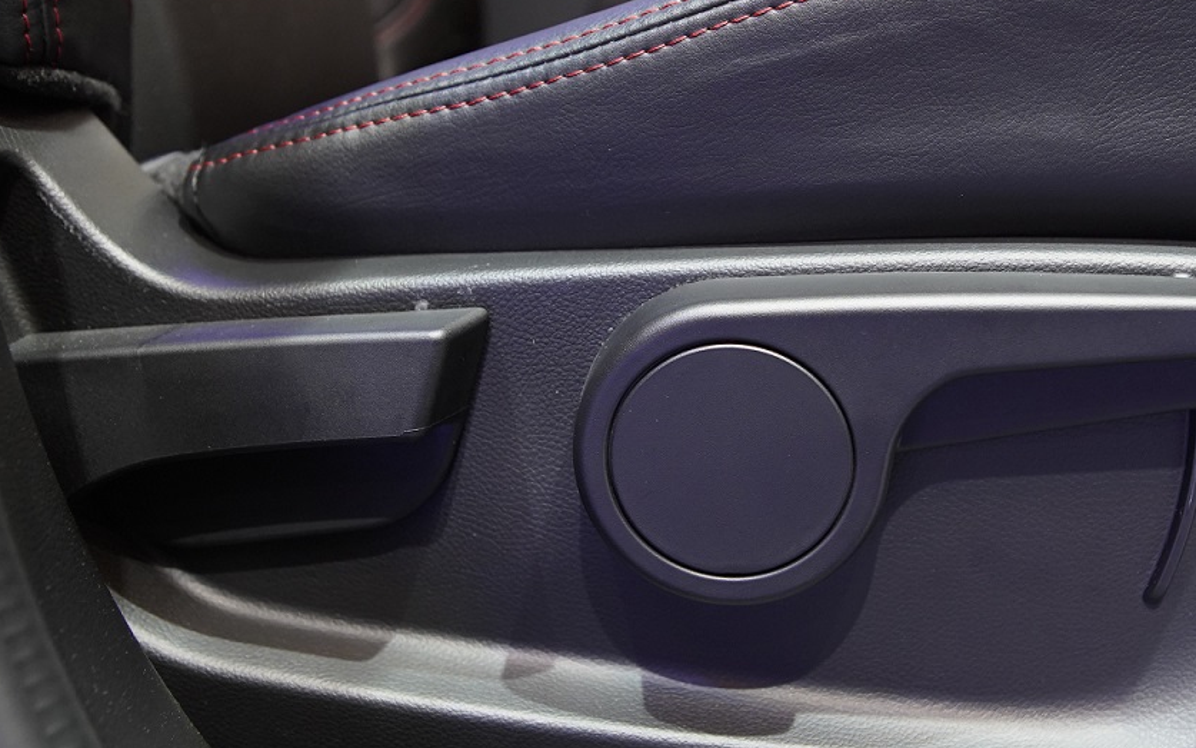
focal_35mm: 46
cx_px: 713
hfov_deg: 43.3
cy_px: 396
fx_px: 1499
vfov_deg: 28.0
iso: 2500
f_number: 4
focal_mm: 30
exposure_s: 1/100
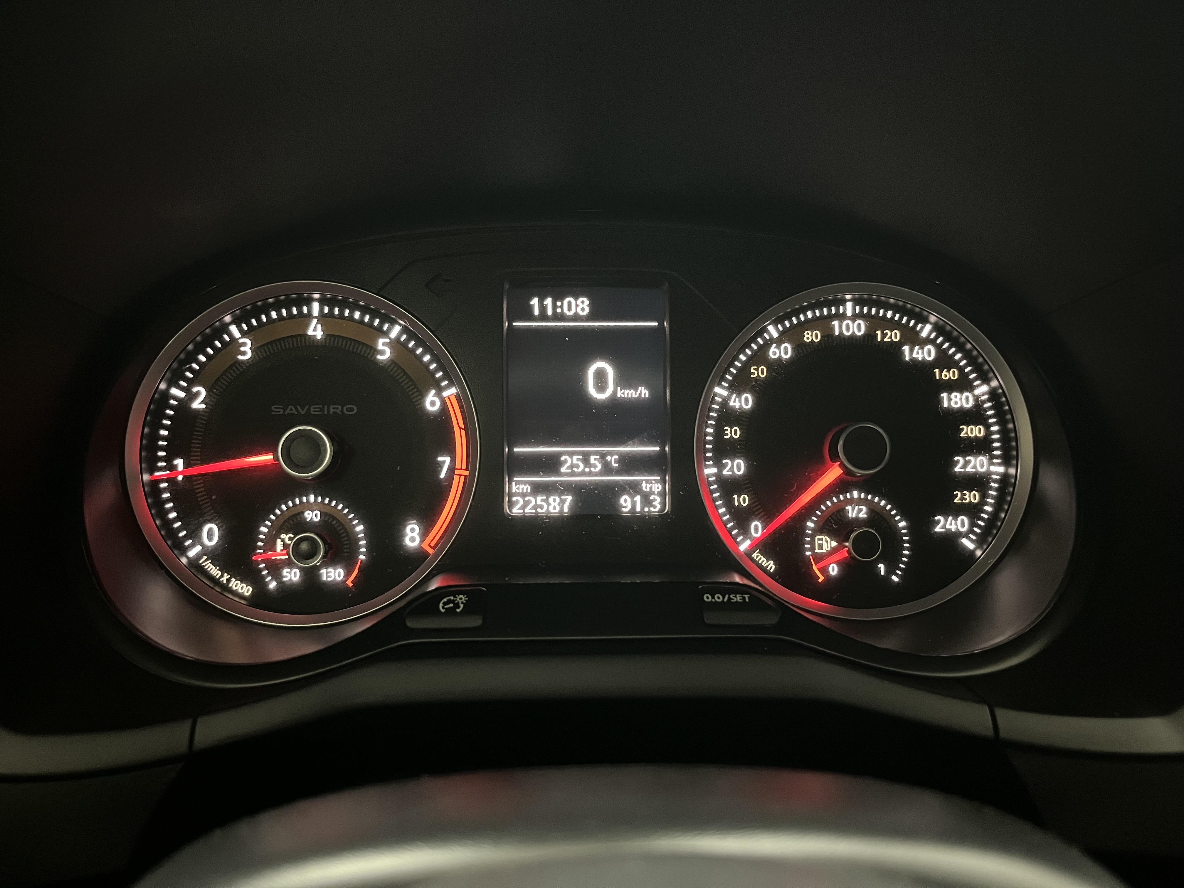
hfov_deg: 67.3
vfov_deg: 53.1
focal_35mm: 26
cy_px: 444
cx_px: 592
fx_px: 889
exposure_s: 1/17
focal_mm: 5.1
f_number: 1.6
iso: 1000
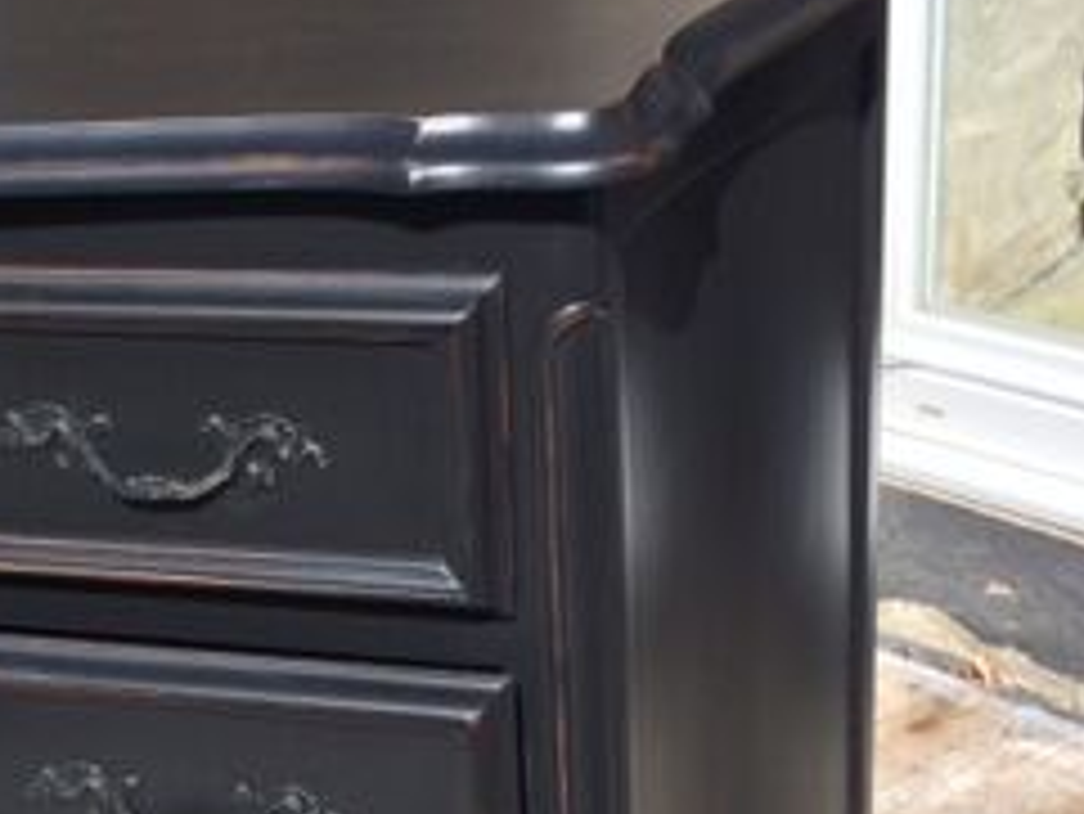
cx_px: -58
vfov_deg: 19.1
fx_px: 2412
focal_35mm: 77
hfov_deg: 24.0
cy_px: 576
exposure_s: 1/1642
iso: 32
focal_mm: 4.15
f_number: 2.2
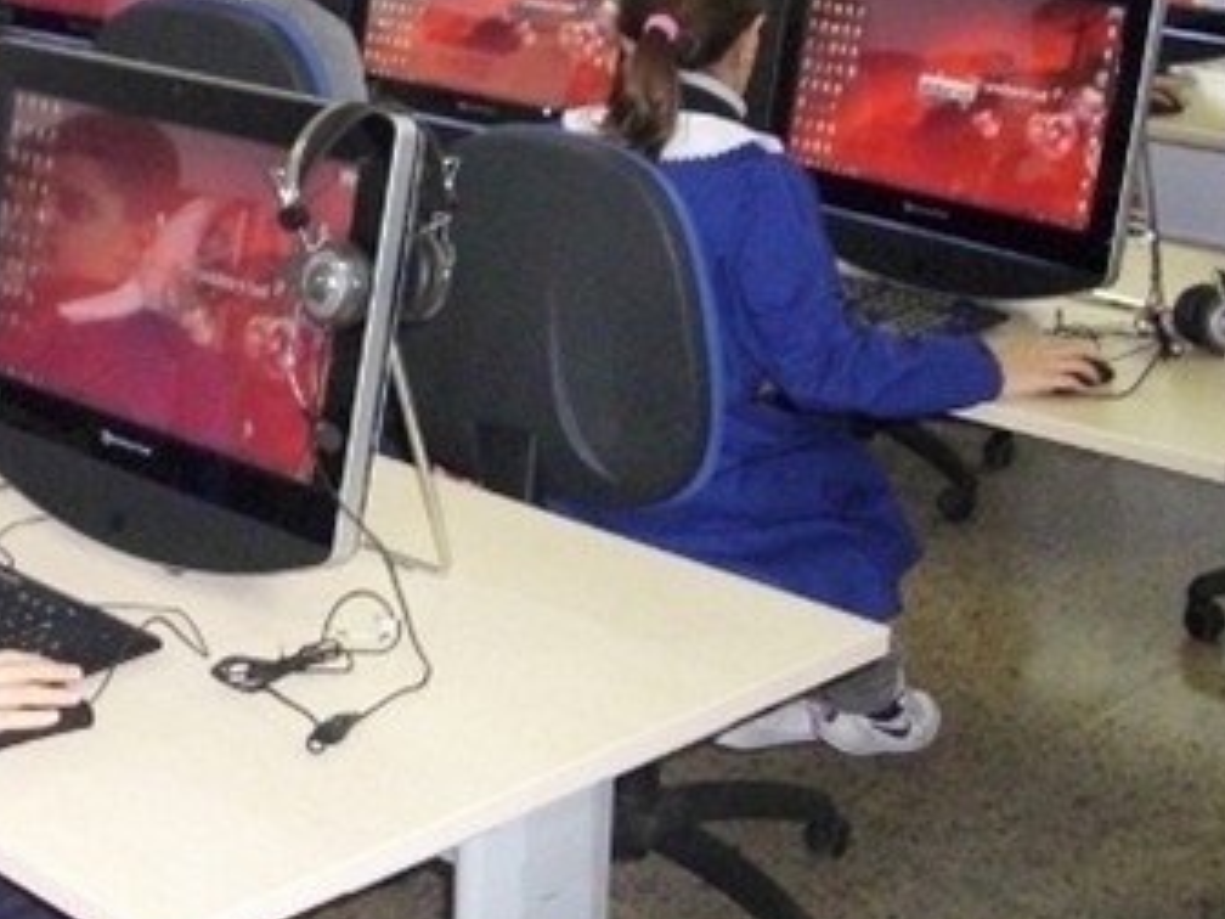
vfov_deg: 24.5
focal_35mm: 59
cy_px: 208
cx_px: 201
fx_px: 2088
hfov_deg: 31.6
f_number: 2.8
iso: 400
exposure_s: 1/60
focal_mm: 6.2
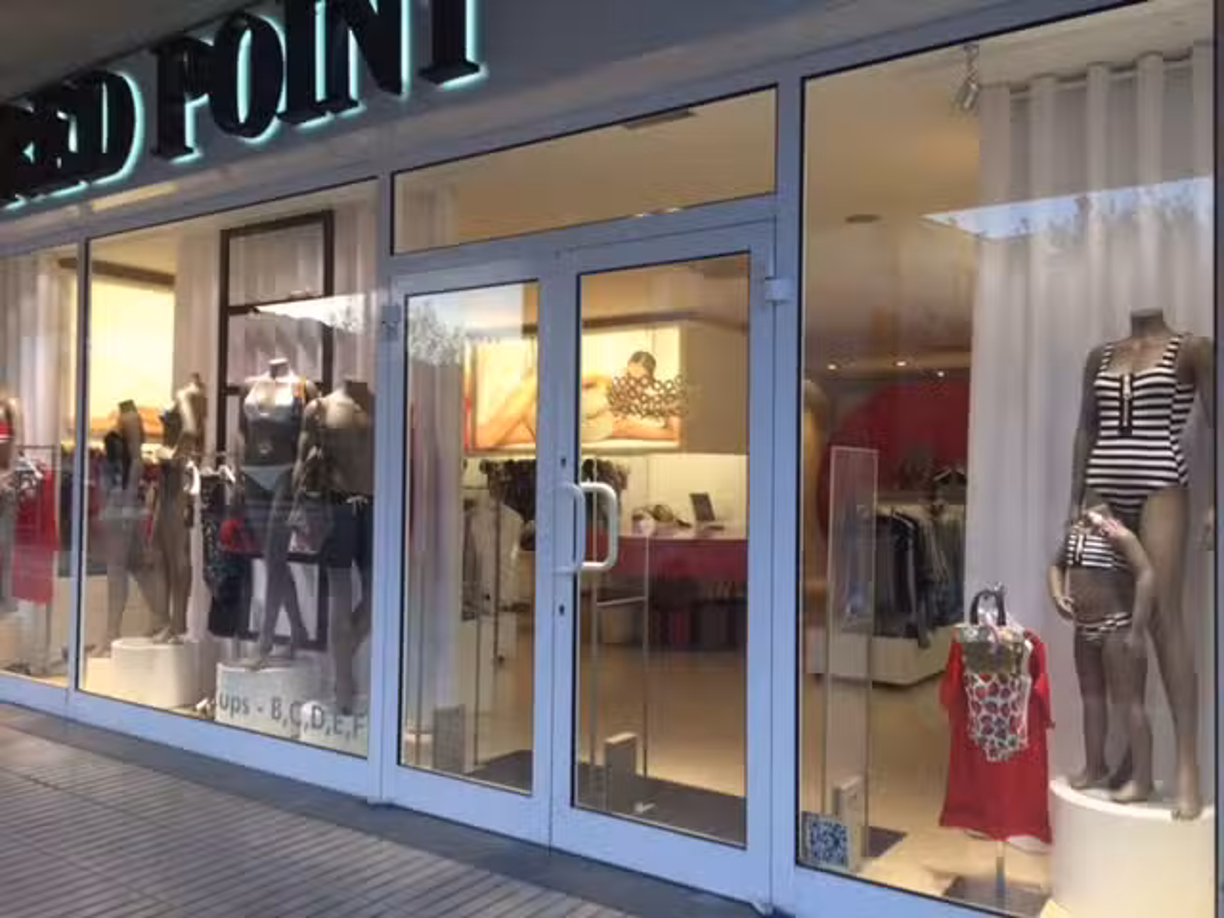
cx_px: 612
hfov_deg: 61.7
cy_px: 459
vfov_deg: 48.2
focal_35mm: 29
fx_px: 1025
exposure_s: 1/50
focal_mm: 4.15
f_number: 2.2
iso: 40
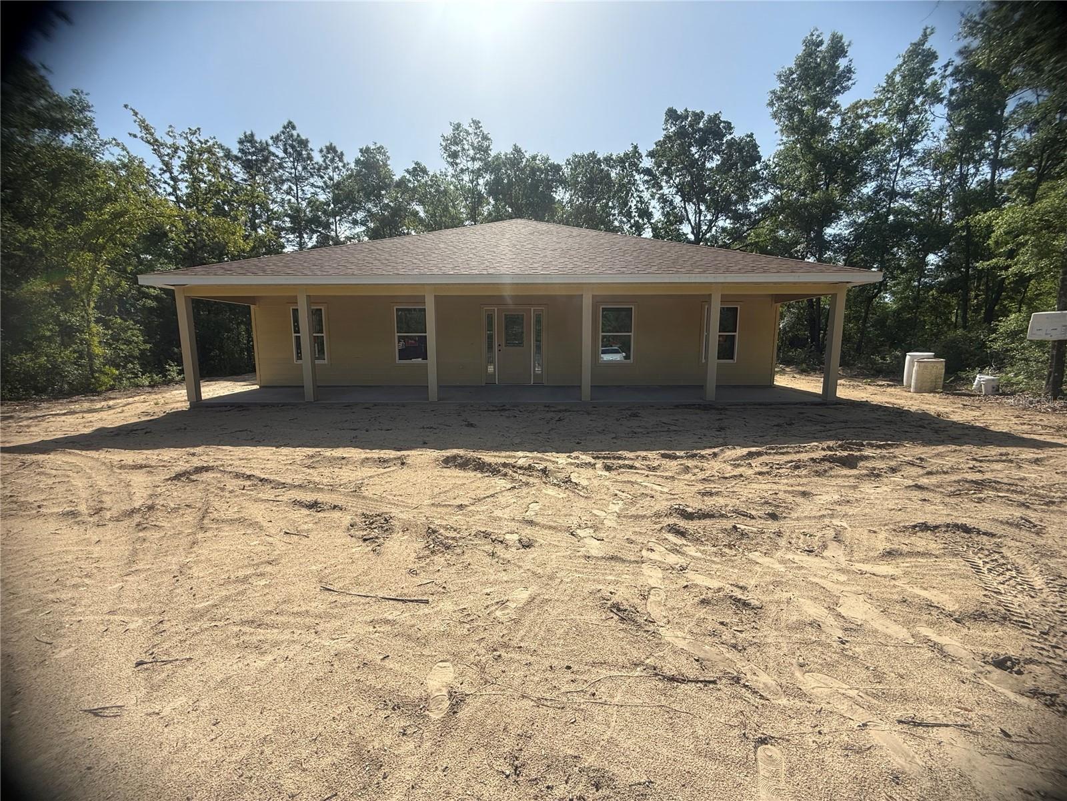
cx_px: 534
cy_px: 400
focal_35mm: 14
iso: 50
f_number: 2.2
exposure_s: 1/1497
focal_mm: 2.22
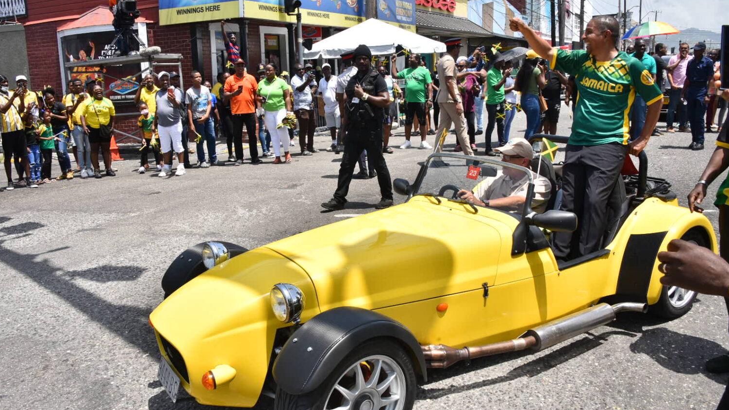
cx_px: 358
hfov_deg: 64.3
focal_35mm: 30
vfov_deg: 38.9
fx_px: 580
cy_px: 198
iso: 500
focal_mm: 28
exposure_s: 1/320
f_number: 13
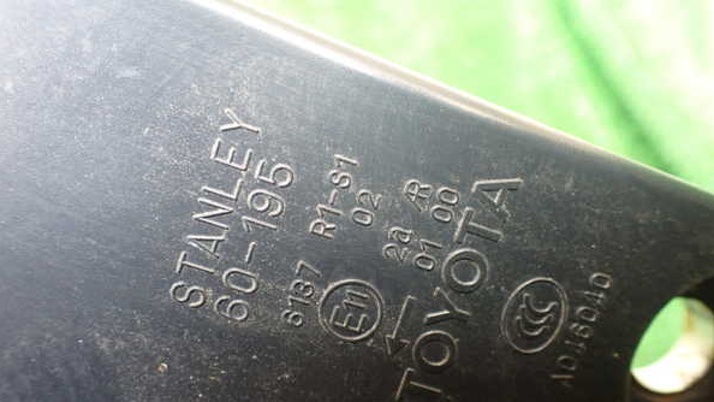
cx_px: 358
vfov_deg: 35.5
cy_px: 242
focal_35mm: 33
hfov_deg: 59.5
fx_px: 625
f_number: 2.3
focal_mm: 5.4
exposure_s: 1/40
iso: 800
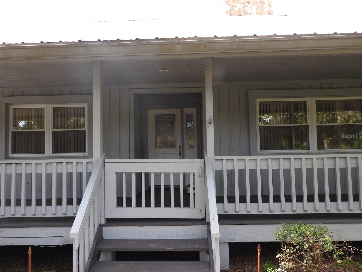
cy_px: 136
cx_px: 181
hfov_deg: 71.6
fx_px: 251
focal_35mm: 24
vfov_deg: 56.8
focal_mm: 4.3
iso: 100
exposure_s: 1/125
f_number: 3.3
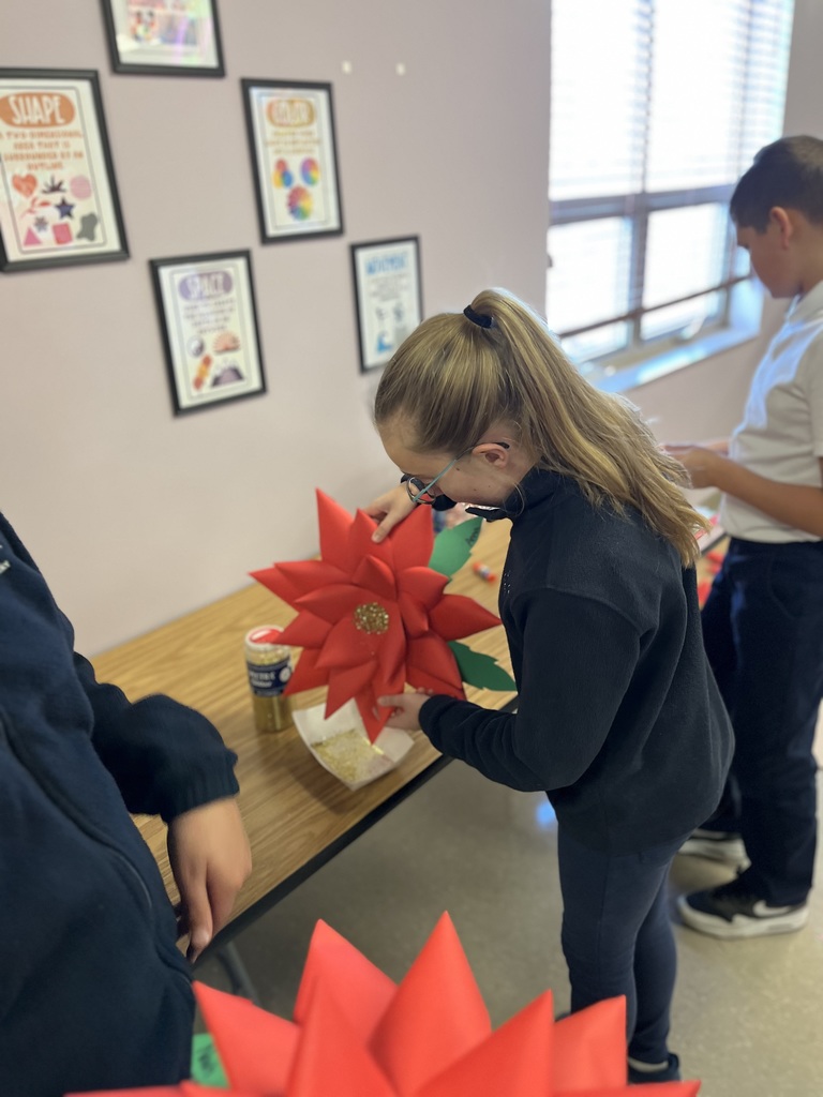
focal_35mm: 26
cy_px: 548
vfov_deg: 67.3
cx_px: 412
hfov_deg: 53.1
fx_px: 824
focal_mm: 5.1
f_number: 1.6
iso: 200
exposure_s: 1/60
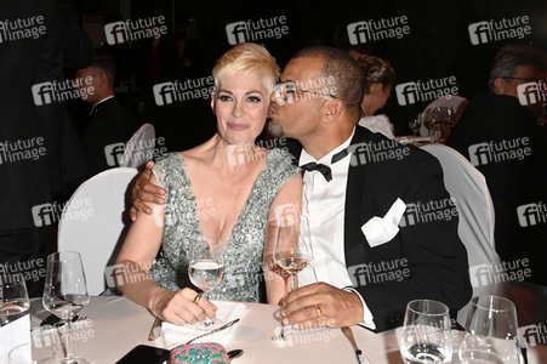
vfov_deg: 41.1
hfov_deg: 58.8
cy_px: 182
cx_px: 274
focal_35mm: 32
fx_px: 486
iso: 1250
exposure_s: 1/160
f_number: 6.3
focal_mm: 32
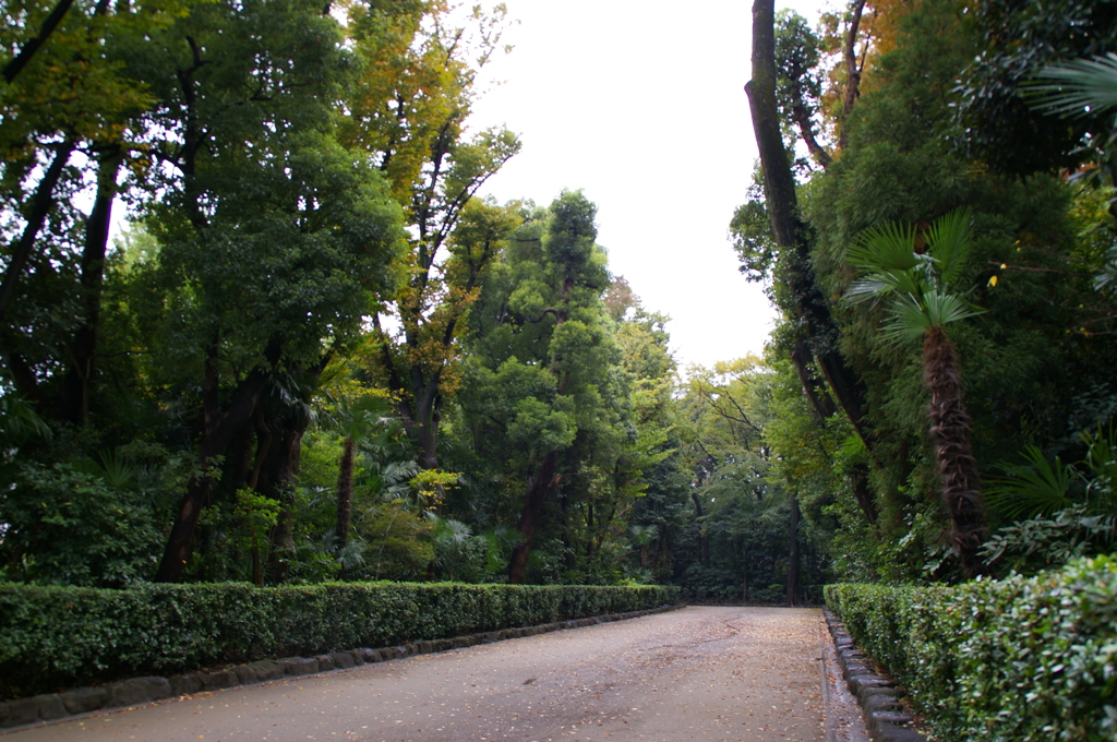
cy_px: 371
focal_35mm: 36
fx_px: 1116
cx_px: 558
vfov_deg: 36.8
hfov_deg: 53.2
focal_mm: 24
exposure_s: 1/40
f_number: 5.6
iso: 200
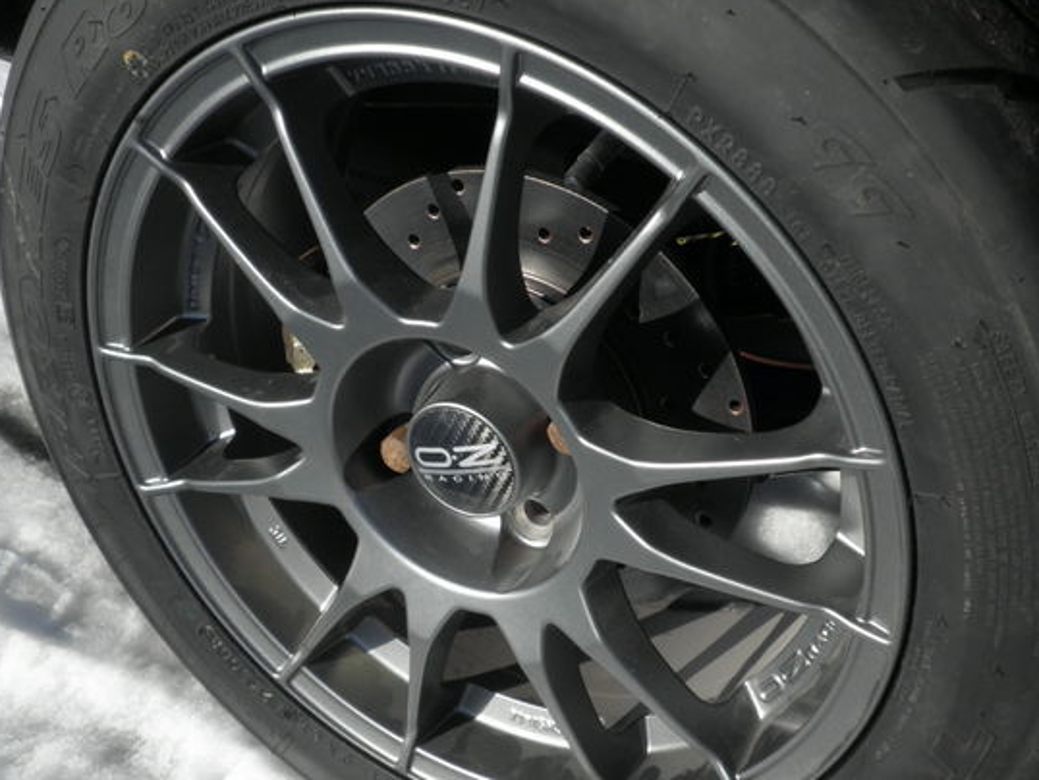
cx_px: 485
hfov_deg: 42.9
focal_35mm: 44
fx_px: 1321
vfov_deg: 32.9
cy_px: 440
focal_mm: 6.5
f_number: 3.1
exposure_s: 1/1000
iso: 64
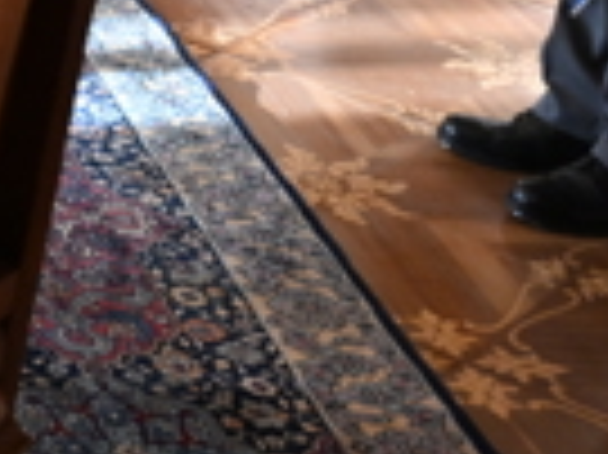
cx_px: -635
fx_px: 2246
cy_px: -521
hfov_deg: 13.2
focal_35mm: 128
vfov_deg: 10.4
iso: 3200
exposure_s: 1/320
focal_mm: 26
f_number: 5.6
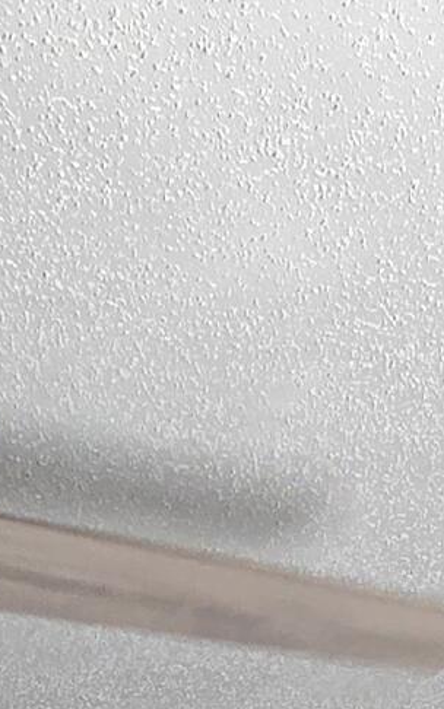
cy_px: 1419
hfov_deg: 15.2
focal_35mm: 85
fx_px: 1645
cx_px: 393
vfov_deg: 17.4
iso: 125
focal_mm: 2.2
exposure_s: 1/100
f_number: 2.2
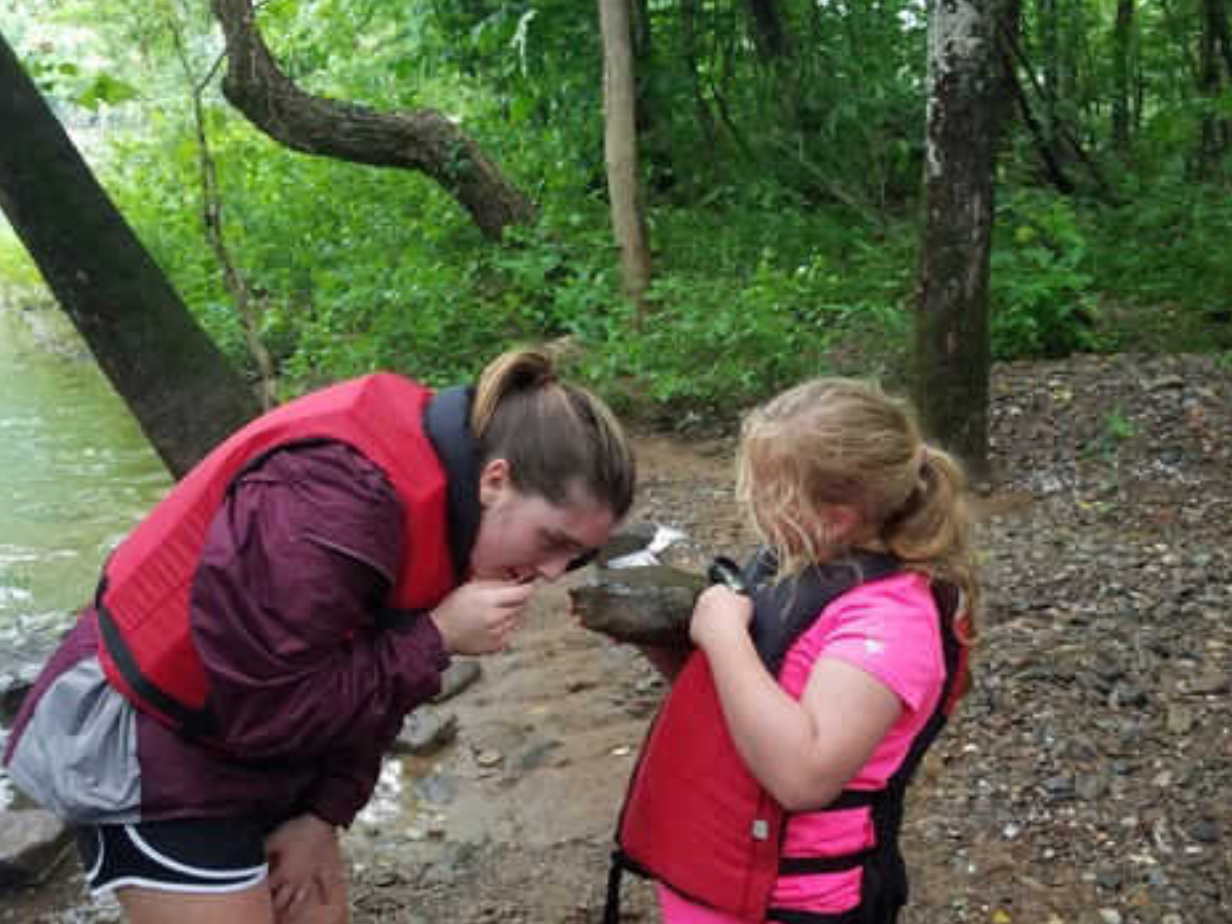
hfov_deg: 63.4
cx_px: 635
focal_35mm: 28
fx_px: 997
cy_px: 490
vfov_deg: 49.7
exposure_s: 1/60
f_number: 1.7
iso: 100
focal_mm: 4.2
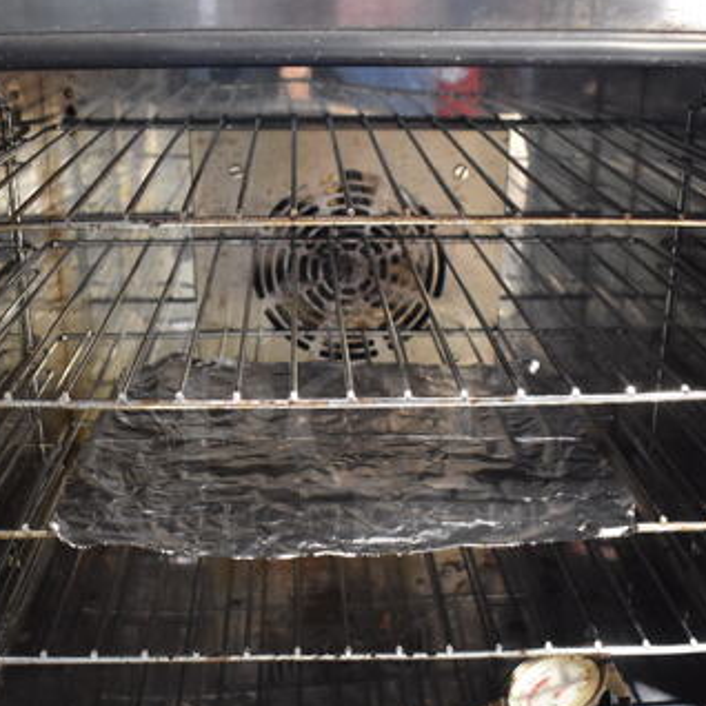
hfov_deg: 38.3
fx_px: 1015
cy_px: 424
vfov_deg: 38.2
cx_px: 329
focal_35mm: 44
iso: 2000
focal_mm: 18
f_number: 3.5
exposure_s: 1/30
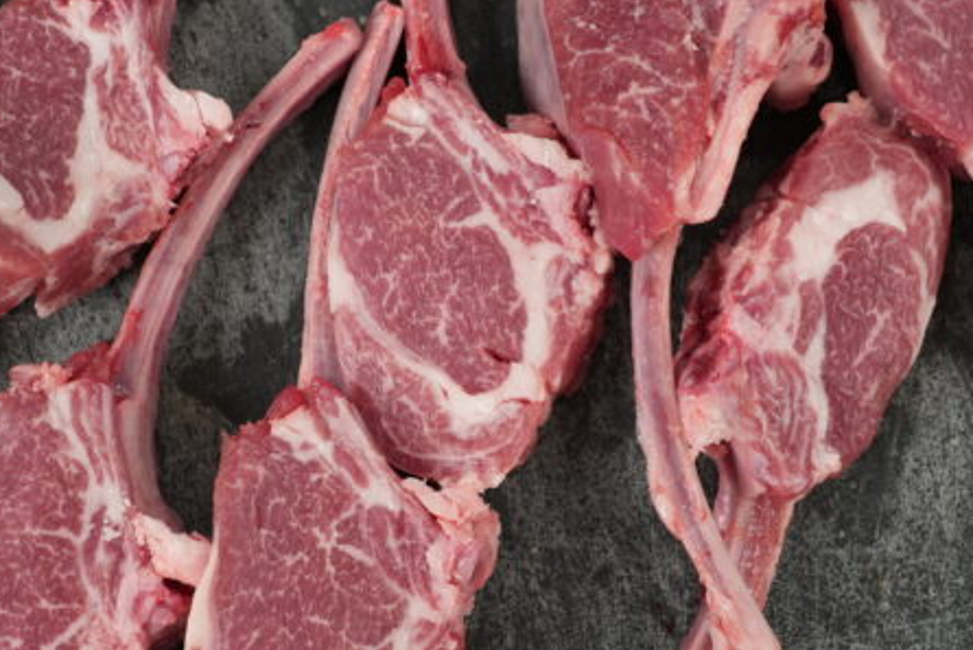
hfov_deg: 23.1
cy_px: 313
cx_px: 422
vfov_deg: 15.5
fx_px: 2379
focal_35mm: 88
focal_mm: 34
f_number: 5.6
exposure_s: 1/125
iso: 1250
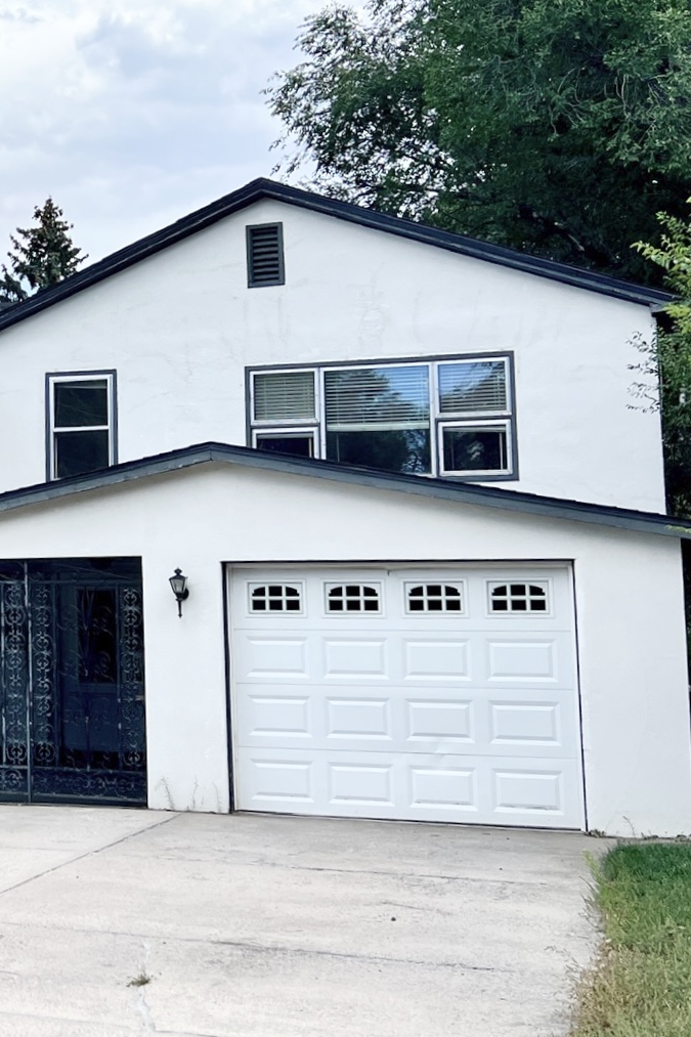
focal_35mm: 53
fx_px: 1526
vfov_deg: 37.4
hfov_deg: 23.1
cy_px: 427
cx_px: -167
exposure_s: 1/3571
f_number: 1.5
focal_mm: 5.7
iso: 50
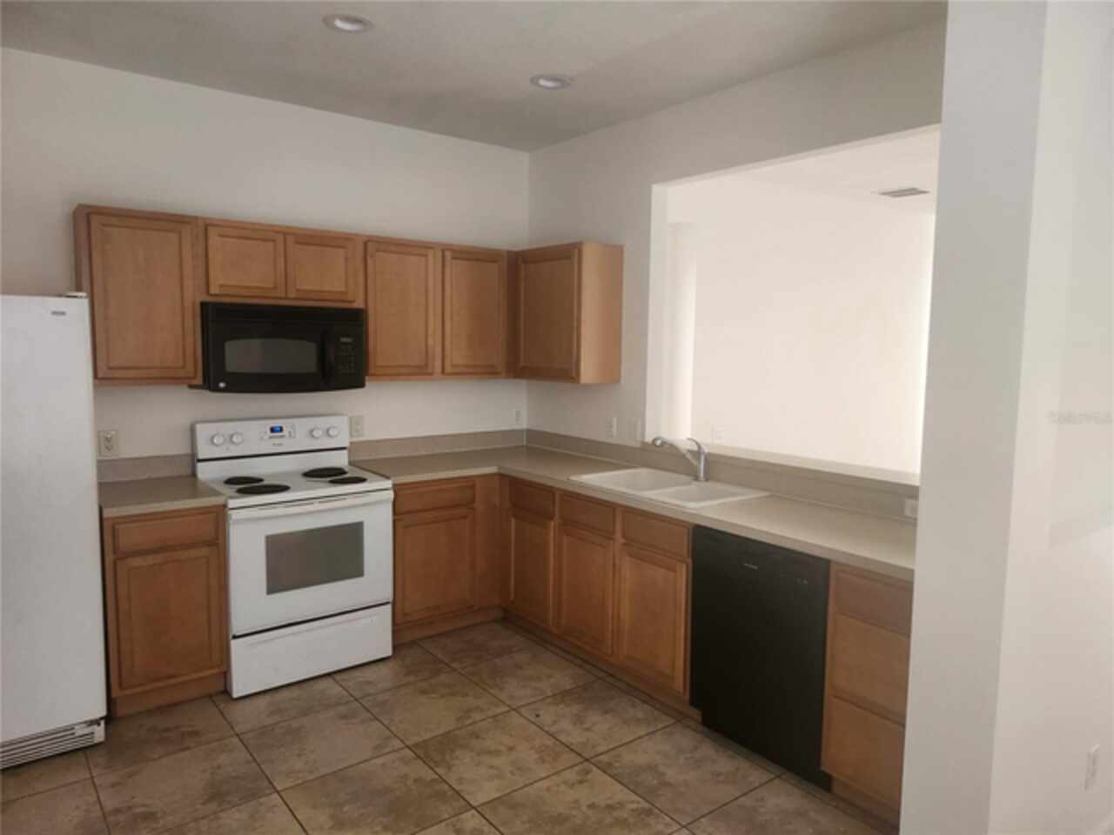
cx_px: 557
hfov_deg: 73.9
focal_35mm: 23
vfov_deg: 58.9
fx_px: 740
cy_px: 418
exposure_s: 1/120
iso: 320
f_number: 1.8
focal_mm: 5.54
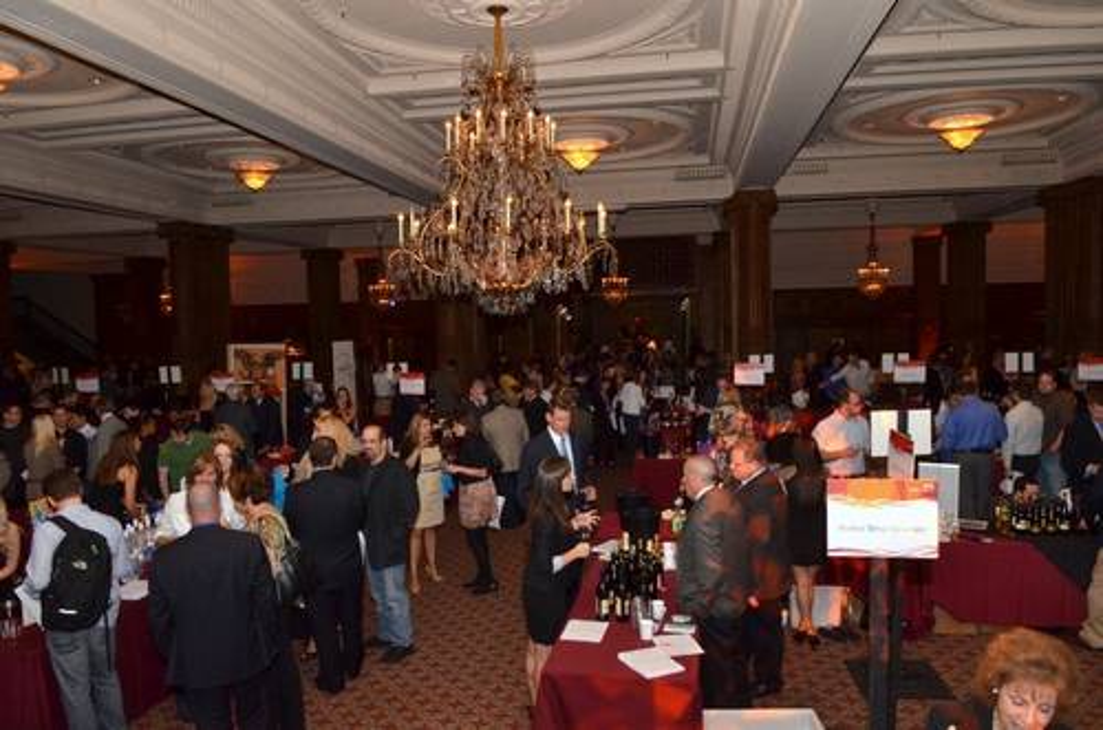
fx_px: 780
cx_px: 552
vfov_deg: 50.2
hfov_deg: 70.6
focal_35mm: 26
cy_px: 365
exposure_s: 1/60
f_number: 5.6
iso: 1250
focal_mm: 17
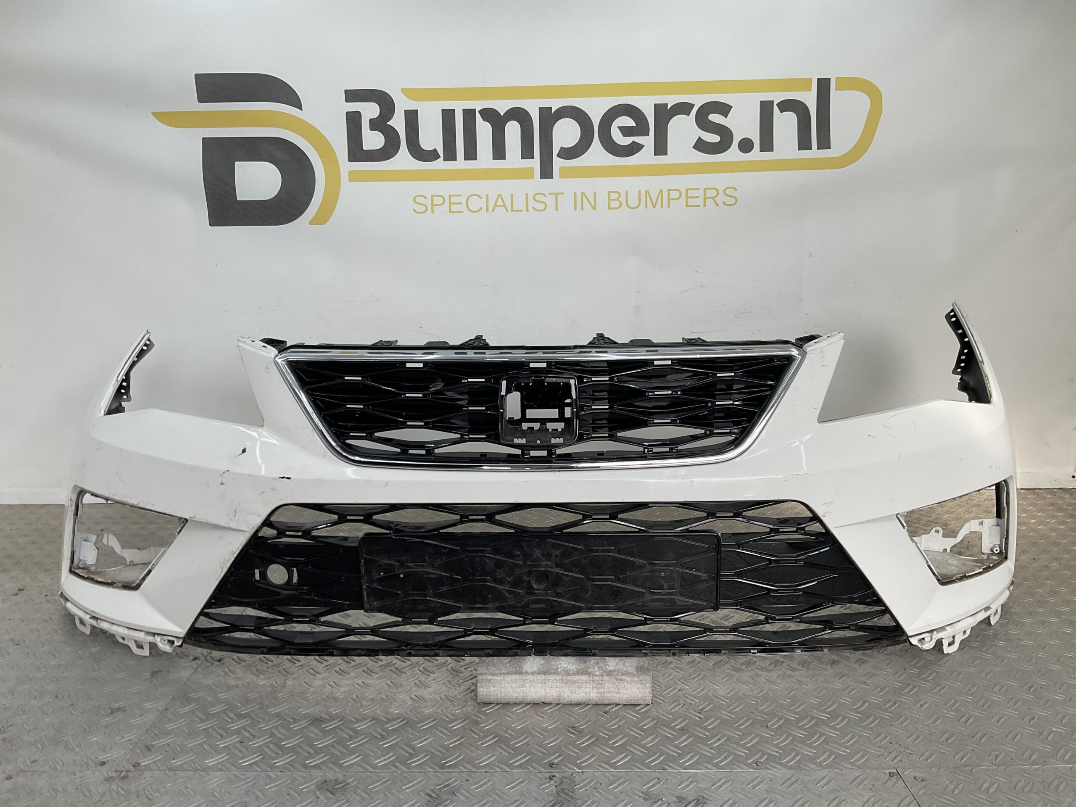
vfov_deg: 48.2
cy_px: 404
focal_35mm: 29
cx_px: 538
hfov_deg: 61.7
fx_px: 901
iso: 16
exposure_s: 1/256
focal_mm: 3
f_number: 1.8
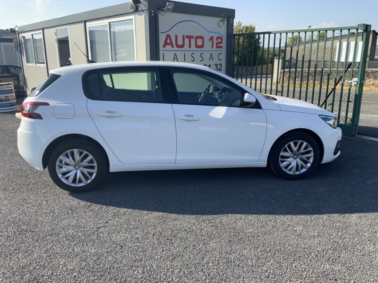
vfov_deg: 48.2
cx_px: 189
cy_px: 142
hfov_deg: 61.7
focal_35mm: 29
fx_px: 317
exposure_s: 1/944
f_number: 1.8
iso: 16
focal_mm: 3
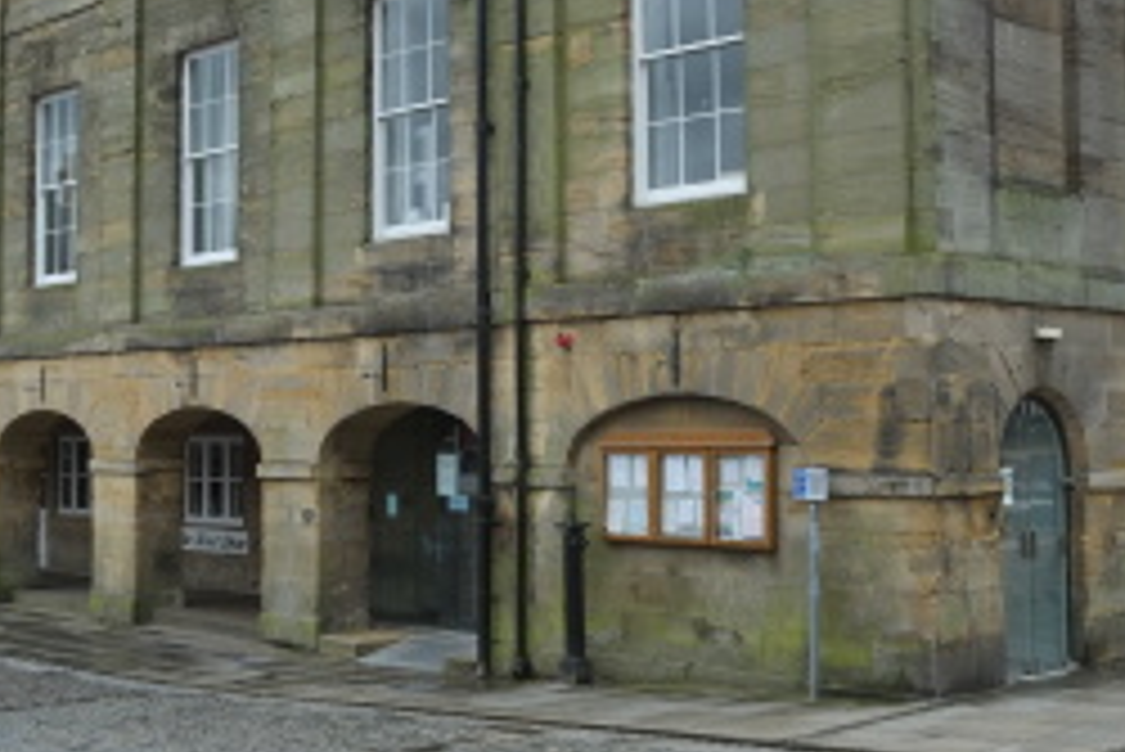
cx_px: 414
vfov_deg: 24.2
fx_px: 1751
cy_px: 313
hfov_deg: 35.4
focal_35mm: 56
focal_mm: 23
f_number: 5.6
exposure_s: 1/420
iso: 400
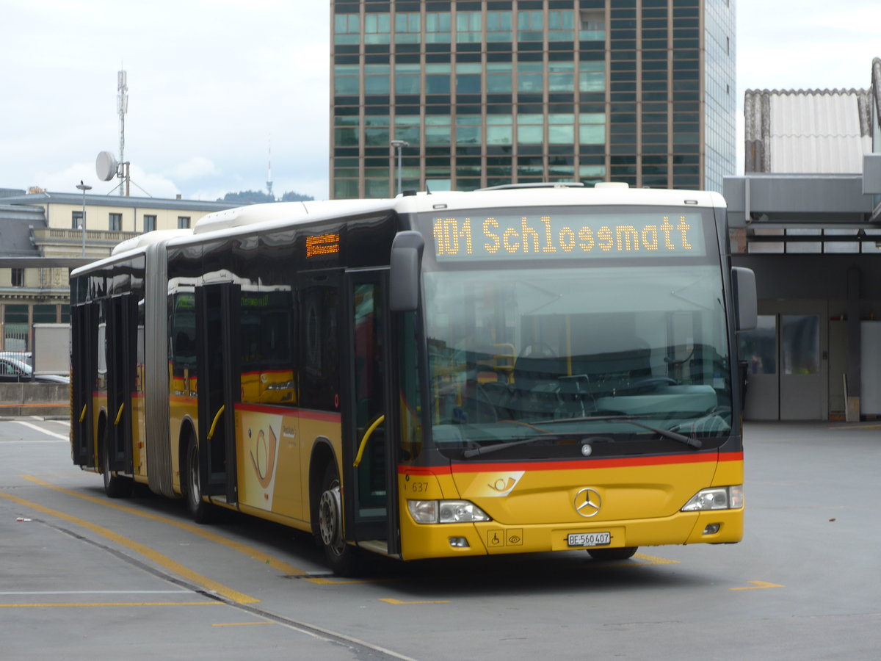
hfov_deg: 16.8
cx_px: 440
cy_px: 330
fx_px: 2978
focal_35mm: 117
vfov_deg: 12.7
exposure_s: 1/200
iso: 80
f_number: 5
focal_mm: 22.9
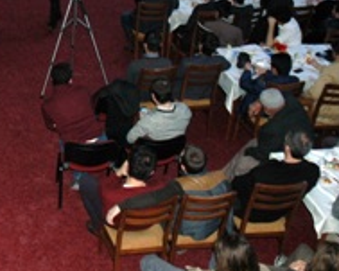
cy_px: 92
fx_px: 602
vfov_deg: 25.2
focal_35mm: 60
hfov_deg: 29.4
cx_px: 2
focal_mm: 18
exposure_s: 1/60
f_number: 4
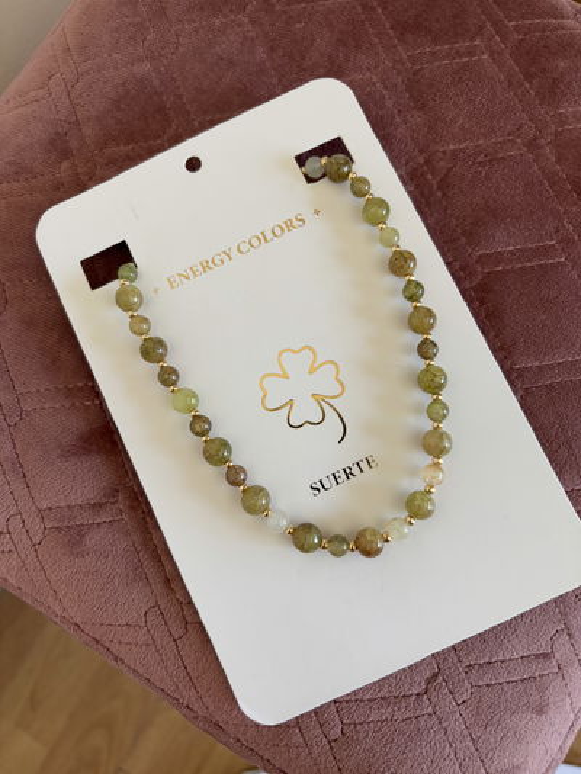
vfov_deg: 67.3
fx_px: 582
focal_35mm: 26
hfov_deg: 53.1
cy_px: 387
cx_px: 290
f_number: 1.6
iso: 100
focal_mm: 5.96
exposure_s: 1/121
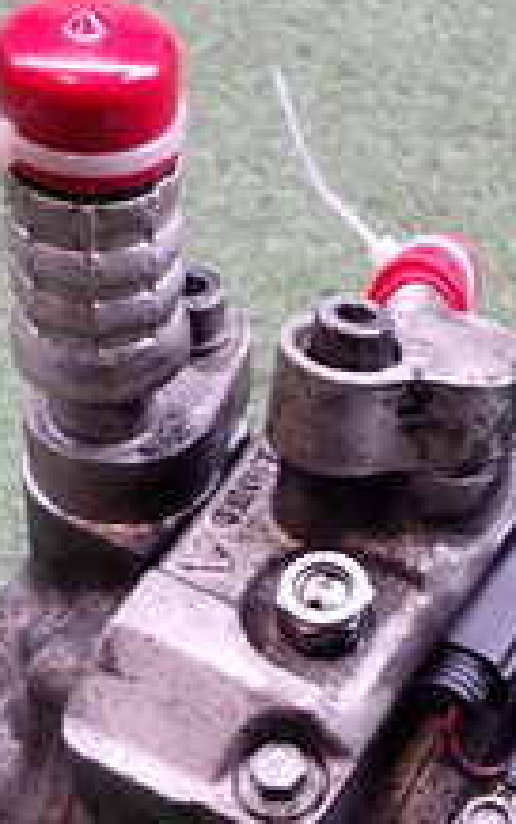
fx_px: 1976
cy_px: 737
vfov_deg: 23.0
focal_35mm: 88
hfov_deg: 14.8
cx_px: 387
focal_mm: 5.4
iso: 200
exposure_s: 1/40
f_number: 2.3
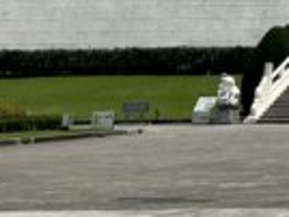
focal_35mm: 155
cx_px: 710
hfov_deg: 10.7
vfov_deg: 8.4
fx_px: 1296
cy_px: -393
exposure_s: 1/8696
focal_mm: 5.7
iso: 50
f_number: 1.5
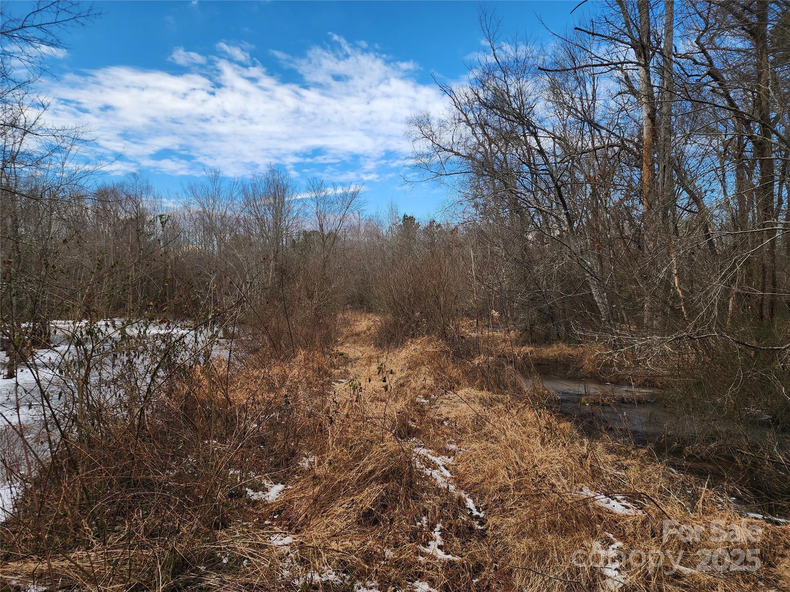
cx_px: 395
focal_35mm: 23
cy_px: 296
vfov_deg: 58.9
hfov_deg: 73.9
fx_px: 525
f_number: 1.8
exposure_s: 1/461
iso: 12
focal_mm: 6.4
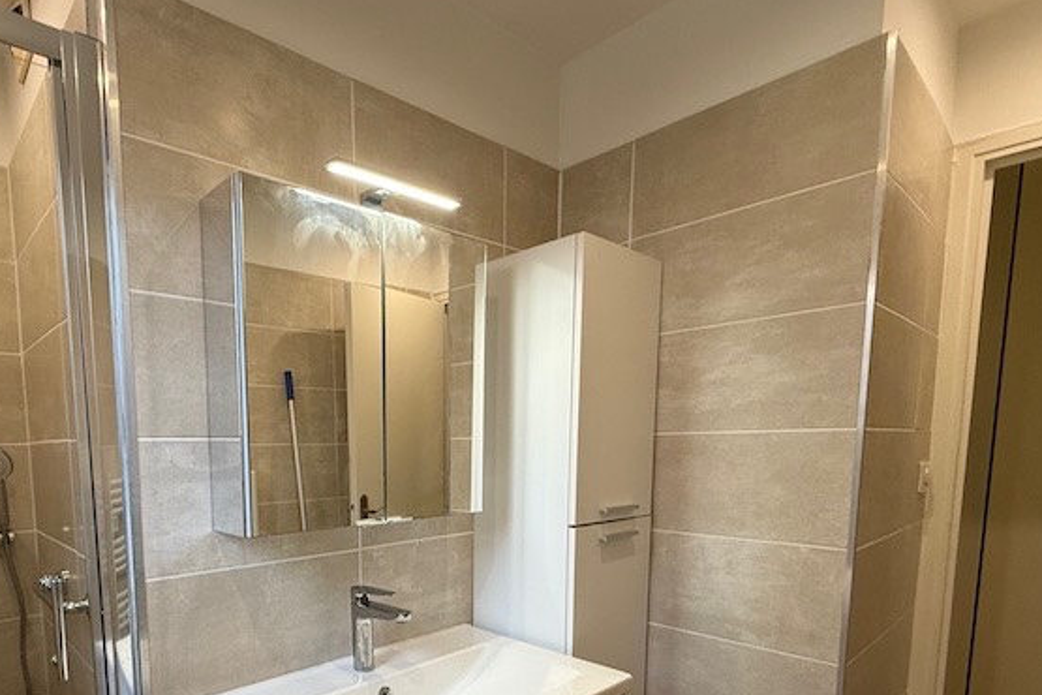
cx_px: 362
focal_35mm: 21
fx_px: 608
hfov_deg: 79.0
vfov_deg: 56.9
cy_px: 511
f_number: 2.2
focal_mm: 2.22
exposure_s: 1/100
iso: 160
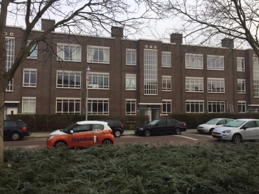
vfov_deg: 48.2
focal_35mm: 29
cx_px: 130
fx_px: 217
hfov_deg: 61.7
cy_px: 97
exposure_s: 1/549
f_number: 2.2
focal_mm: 4.15
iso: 32
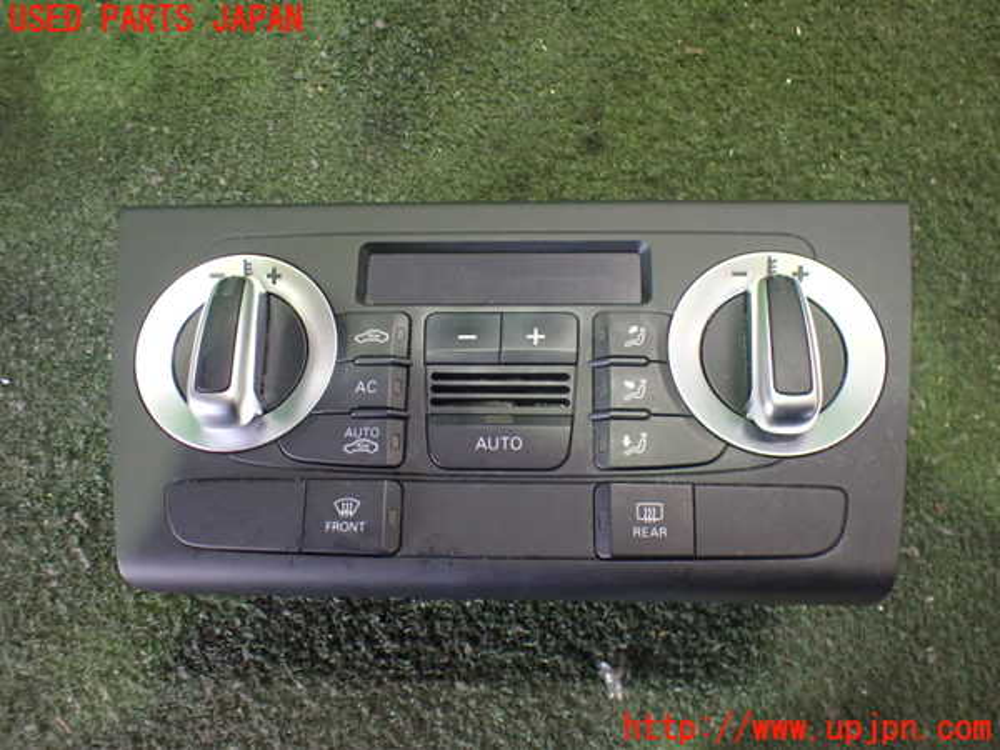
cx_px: 500
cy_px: 375
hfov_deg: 60.0
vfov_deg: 46.8
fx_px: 867
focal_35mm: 30
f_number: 2.3
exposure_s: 1/30
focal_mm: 5.4
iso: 800
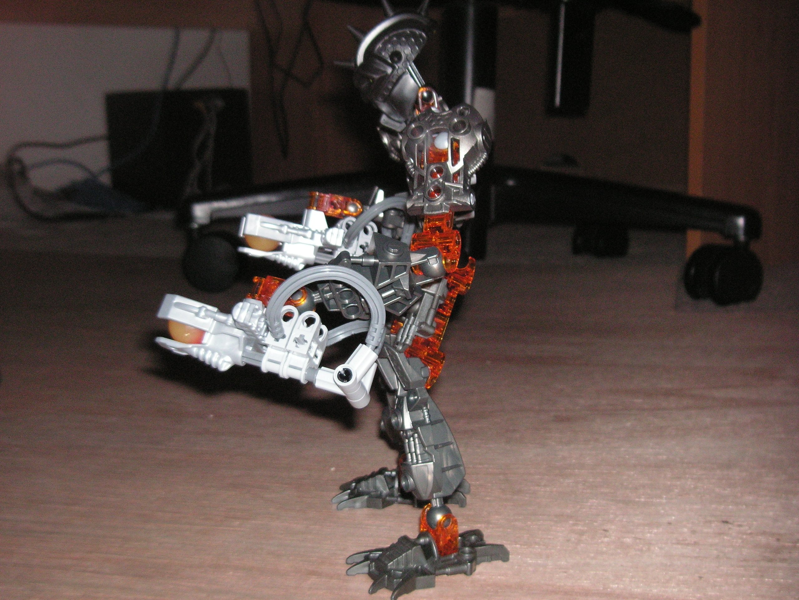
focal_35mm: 47
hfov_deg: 40.4
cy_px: 300
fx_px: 1085
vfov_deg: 30.9
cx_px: 400
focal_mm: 7.7
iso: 160
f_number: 3.6
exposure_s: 1/45
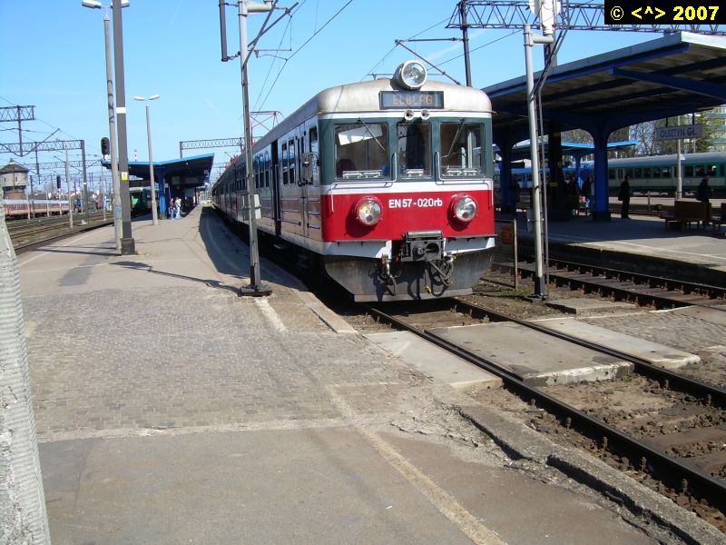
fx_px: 797
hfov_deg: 49.0
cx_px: 363
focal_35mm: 38
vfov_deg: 37.7
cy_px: 272
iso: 50
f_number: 4.6
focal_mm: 6.3
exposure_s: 1/354
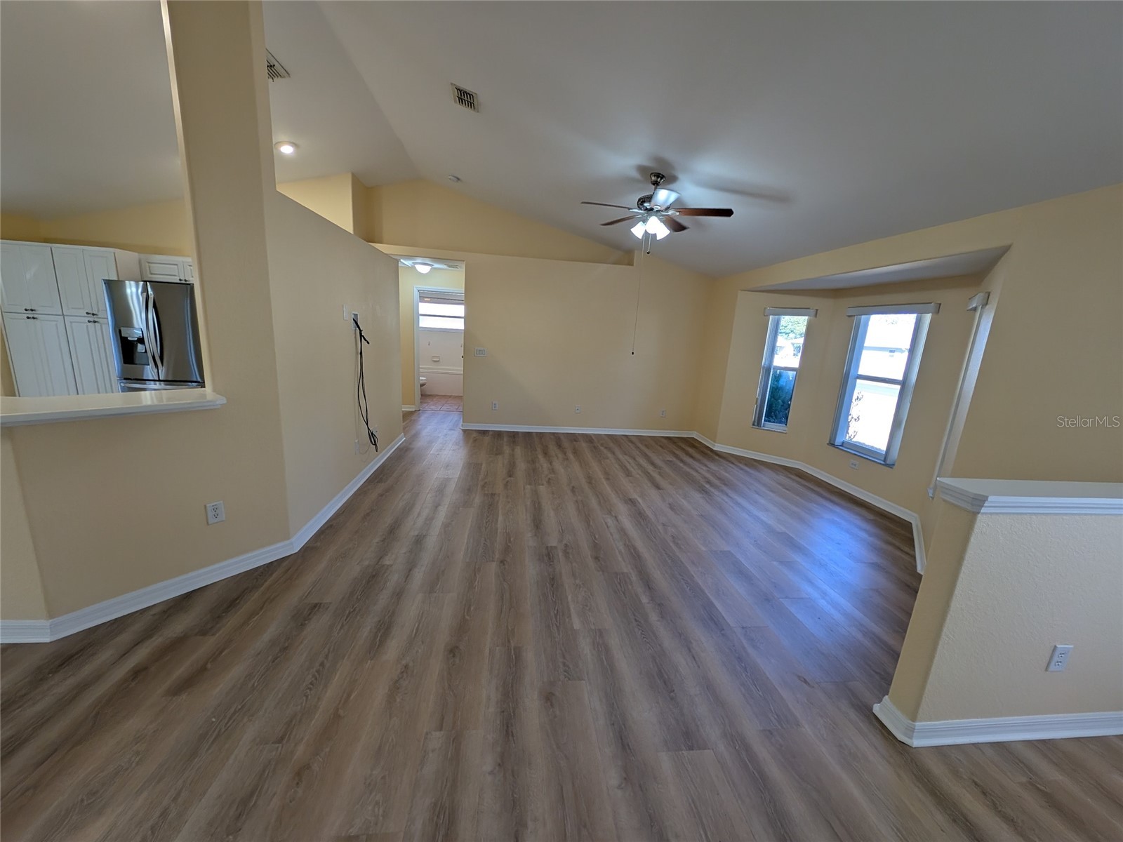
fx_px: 389
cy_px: 421
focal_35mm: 12
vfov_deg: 94.5
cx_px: 562
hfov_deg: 110.5
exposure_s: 1/120
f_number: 1.95
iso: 77
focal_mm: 2.23
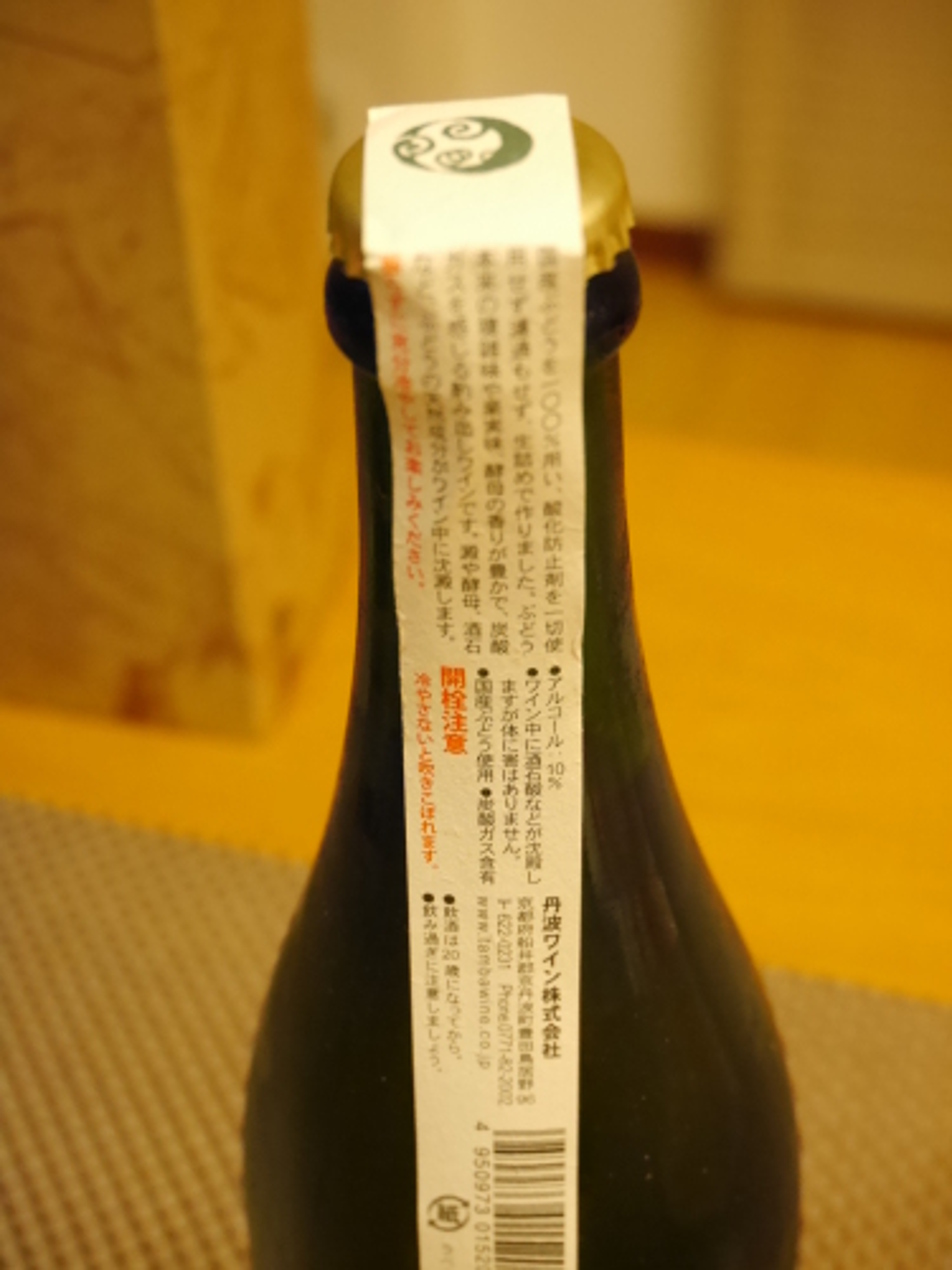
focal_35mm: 58
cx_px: 476
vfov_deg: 33.2
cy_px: 635
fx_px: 2127
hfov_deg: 25.2
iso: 2500
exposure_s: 1/60
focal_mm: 29
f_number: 5.2
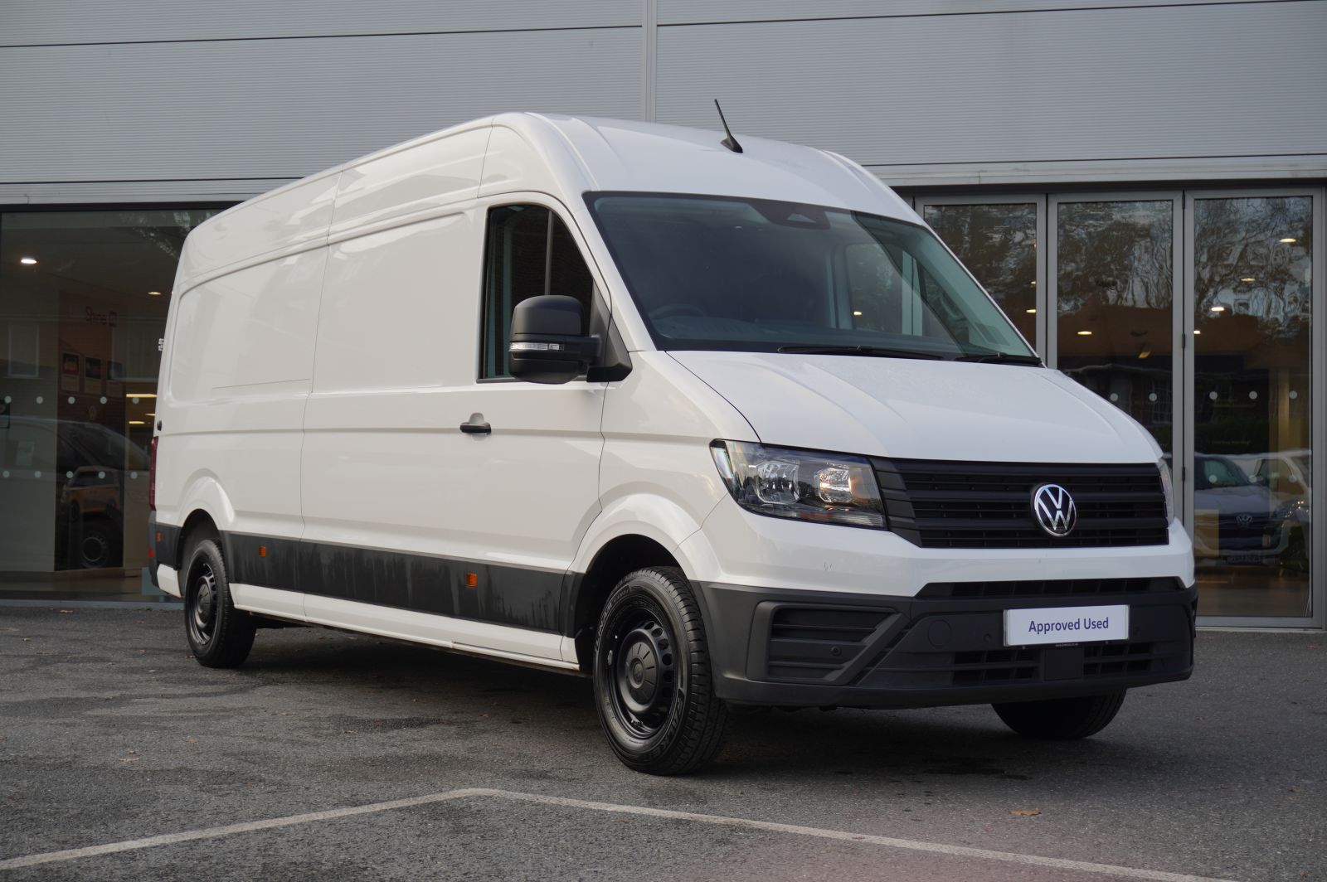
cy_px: 441
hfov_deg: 40.0
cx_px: 664
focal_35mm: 50
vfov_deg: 27.2
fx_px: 1823
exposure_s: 1/60
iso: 100
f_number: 5.6
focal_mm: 33
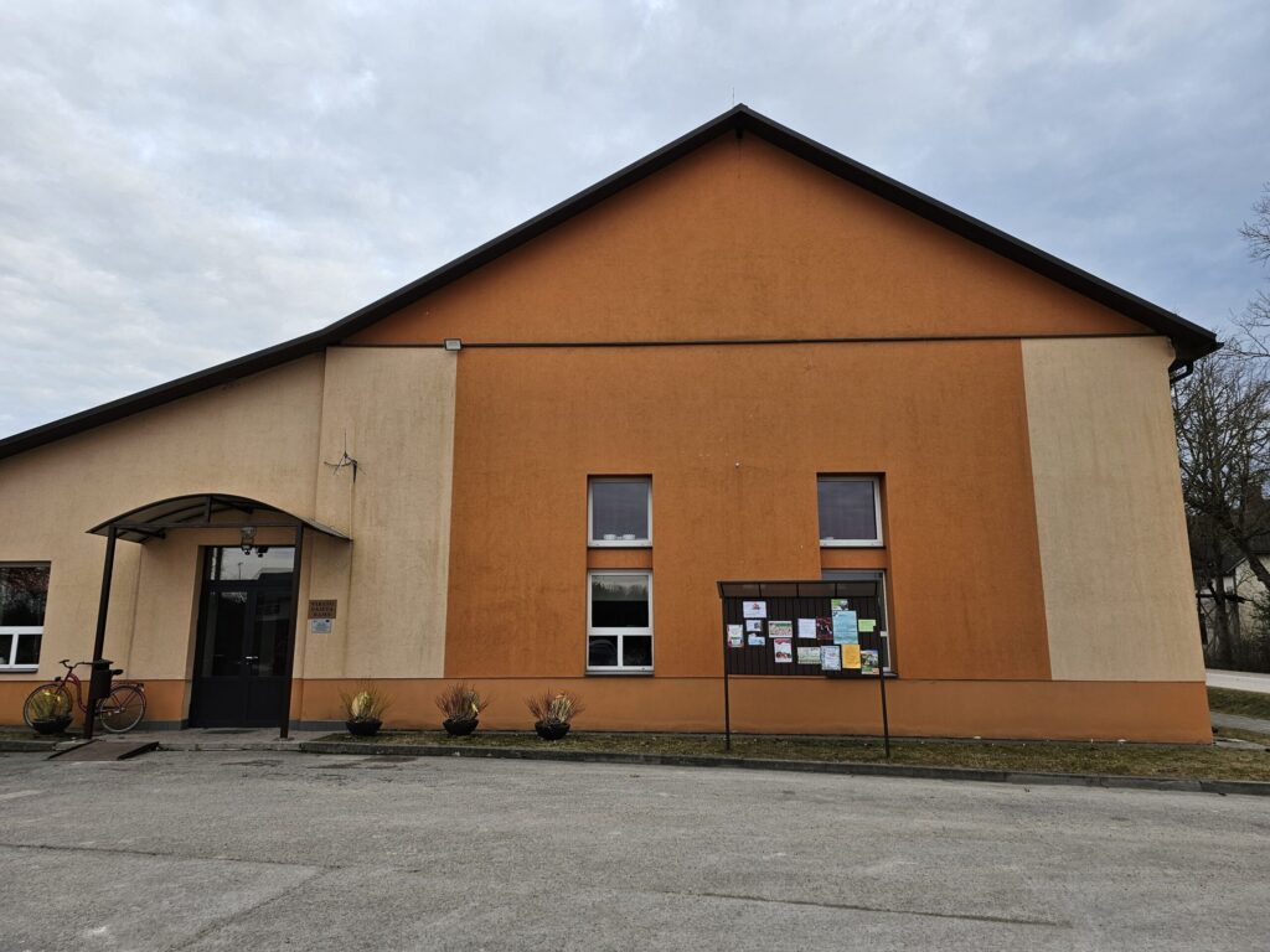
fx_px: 844
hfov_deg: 73.9
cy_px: 476
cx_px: 635
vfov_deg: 58.9
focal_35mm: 23
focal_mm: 6.3
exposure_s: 1/197
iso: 20
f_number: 1.7
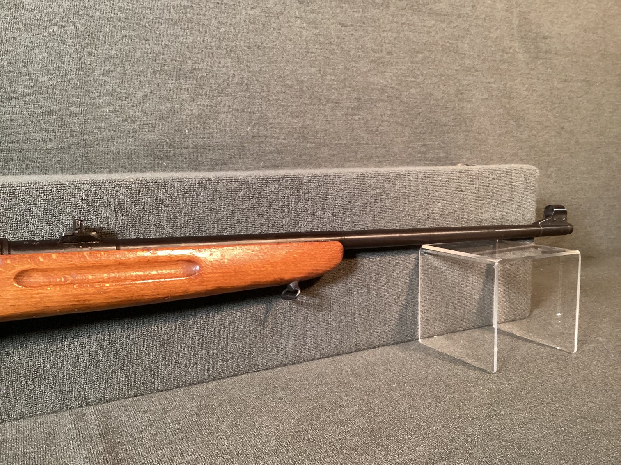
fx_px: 556
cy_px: 232
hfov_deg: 58.3
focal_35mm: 31
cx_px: 310
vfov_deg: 45.4
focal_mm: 3.3
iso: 250
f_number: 2.4
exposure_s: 1/33
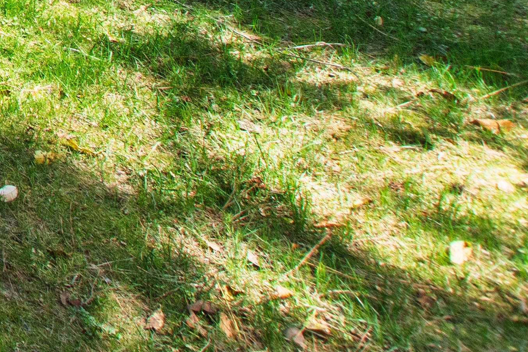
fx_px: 909
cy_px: -375
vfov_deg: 16.2
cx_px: -496
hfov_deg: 19.8
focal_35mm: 62
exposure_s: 1/80
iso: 200
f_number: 8
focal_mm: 10
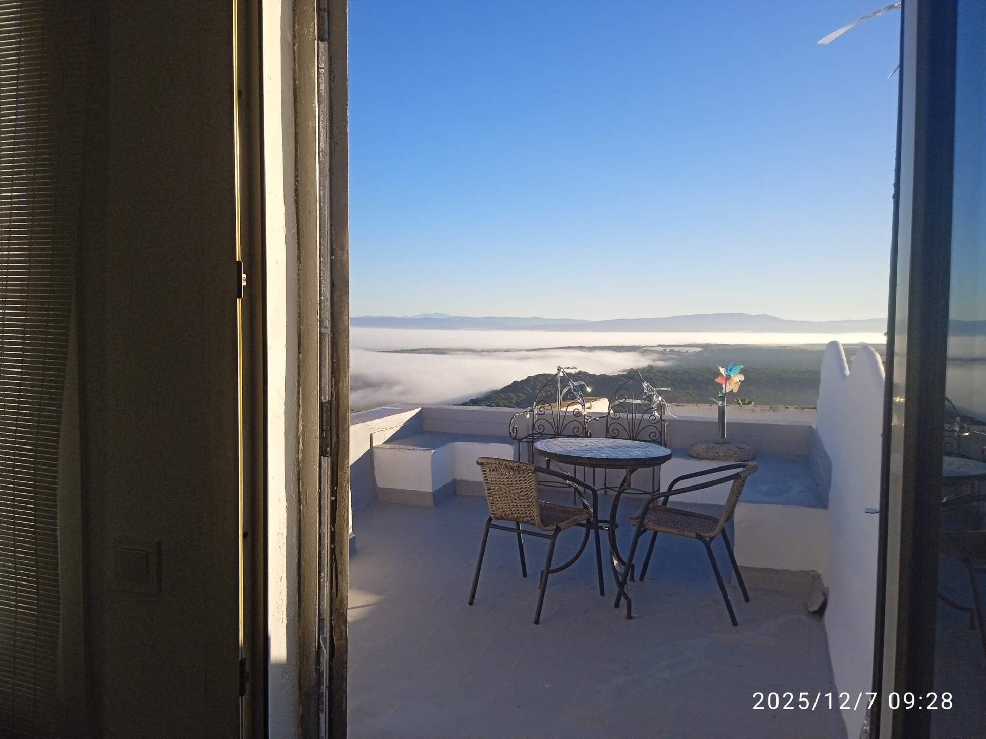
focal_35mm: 28
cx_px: 493
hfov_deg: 63.4
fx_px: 798
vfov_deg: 49.7
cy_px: 370
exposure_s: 1/970
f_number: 2.2
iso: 114
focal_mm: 3.43
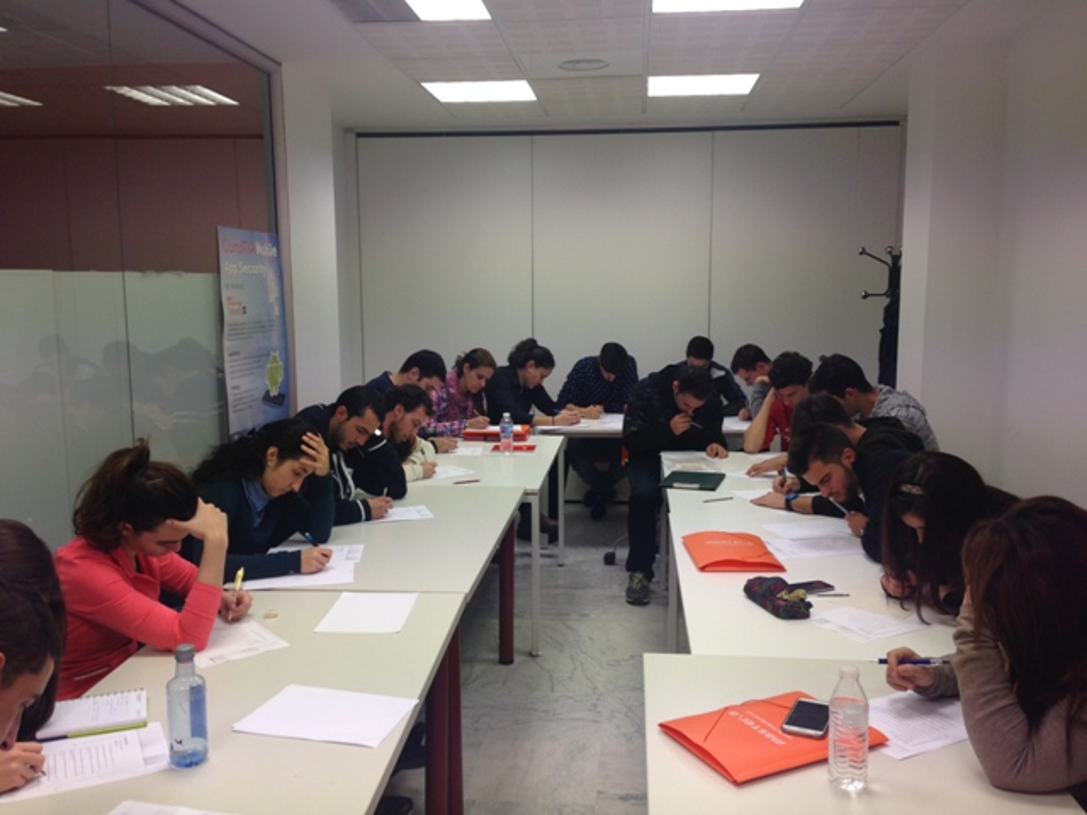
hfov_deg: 55.4
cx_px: 544
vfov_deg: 42.9
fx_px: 1036
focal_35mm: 33
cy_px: 408
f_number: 2.4
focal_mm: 4.12
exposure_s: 1/40
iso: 50
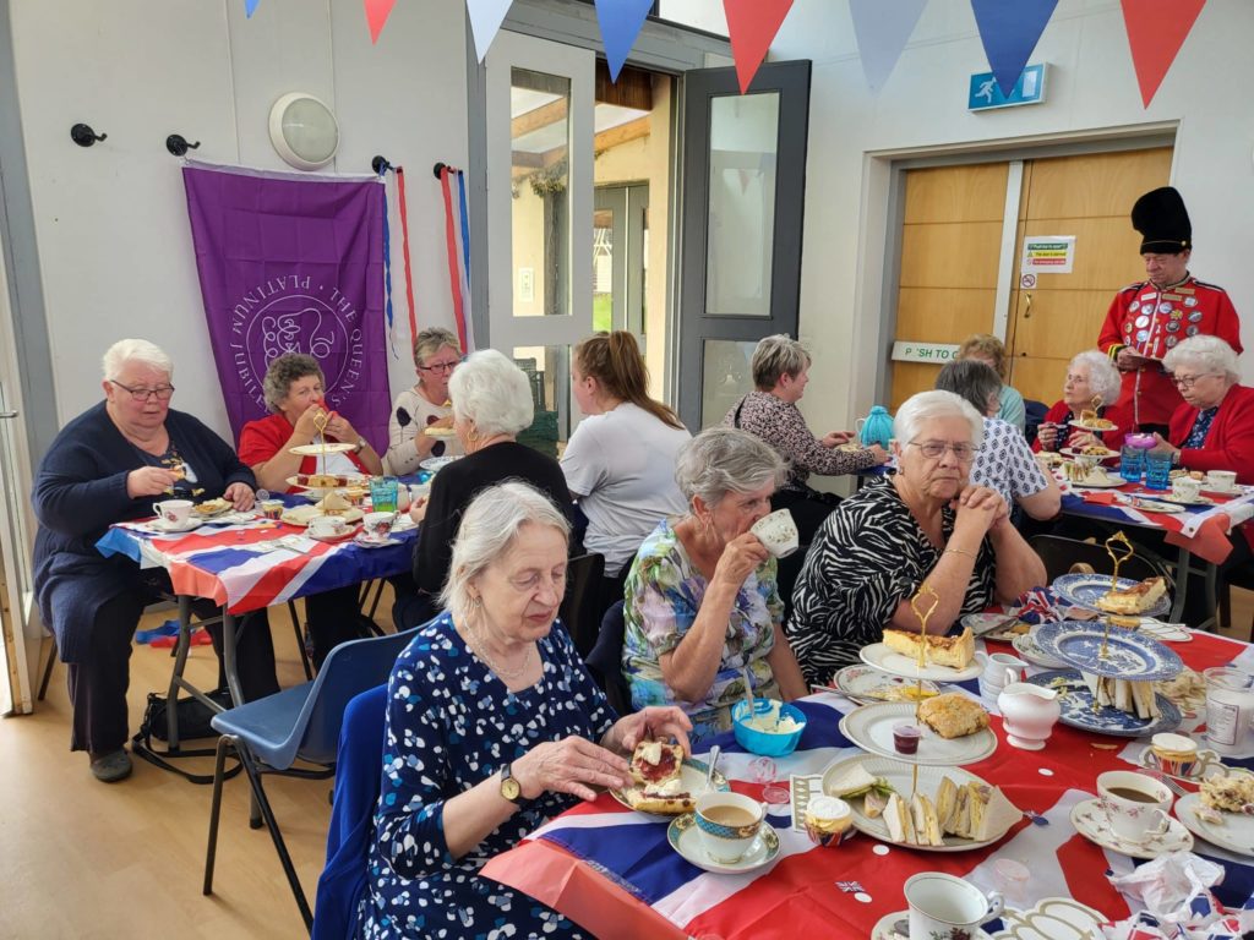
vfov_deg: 53.1
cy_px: 470
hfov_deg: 67.3
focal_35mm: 26
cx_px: 627
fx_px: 942
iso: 50
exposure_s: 1/114
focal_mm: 4.25
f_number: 1.8
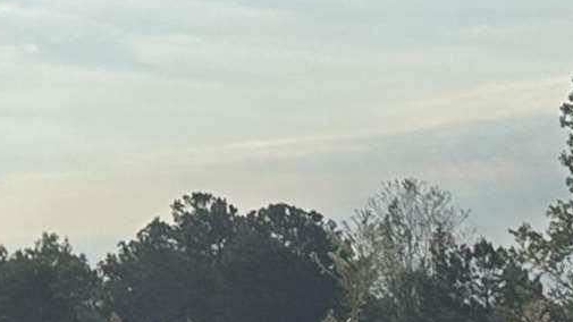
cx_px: -303
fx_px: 2416
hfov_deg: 12.8
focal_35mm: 159
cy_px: 189
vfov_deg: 7.6
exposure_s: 1/22727
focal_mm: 6.86
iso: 64
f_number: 1.78
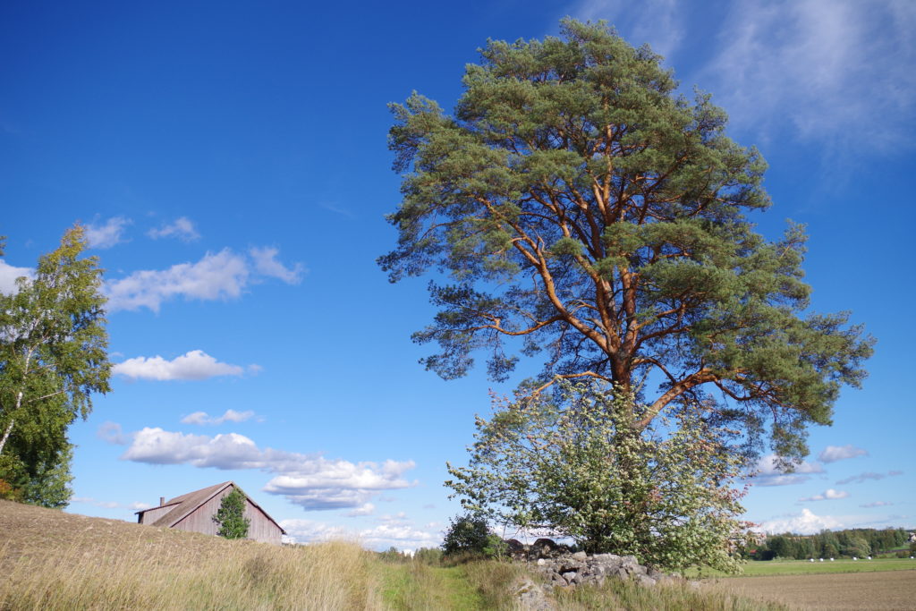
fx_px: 763
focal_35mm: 30
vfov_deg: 43.6
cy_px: 306
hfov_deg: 61.9
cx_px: 458
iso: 100
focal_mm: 20
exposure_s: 1/400
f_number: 5
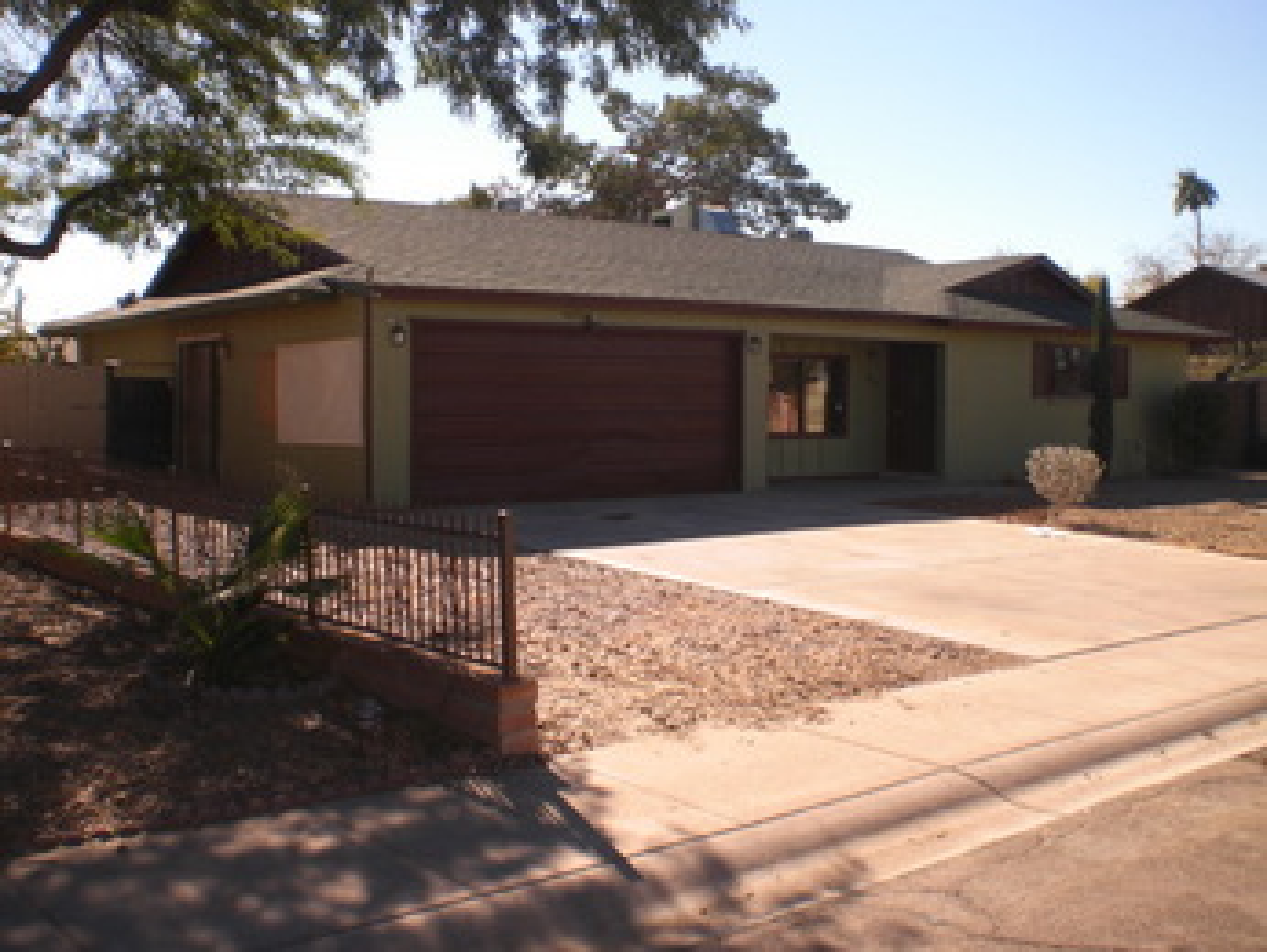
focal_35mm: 38
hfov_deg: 48.9
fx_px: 1392
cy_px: 476
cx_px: 634
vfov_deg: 37.8
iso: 50
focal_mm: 6.3
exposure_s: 1/250
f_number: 4.4
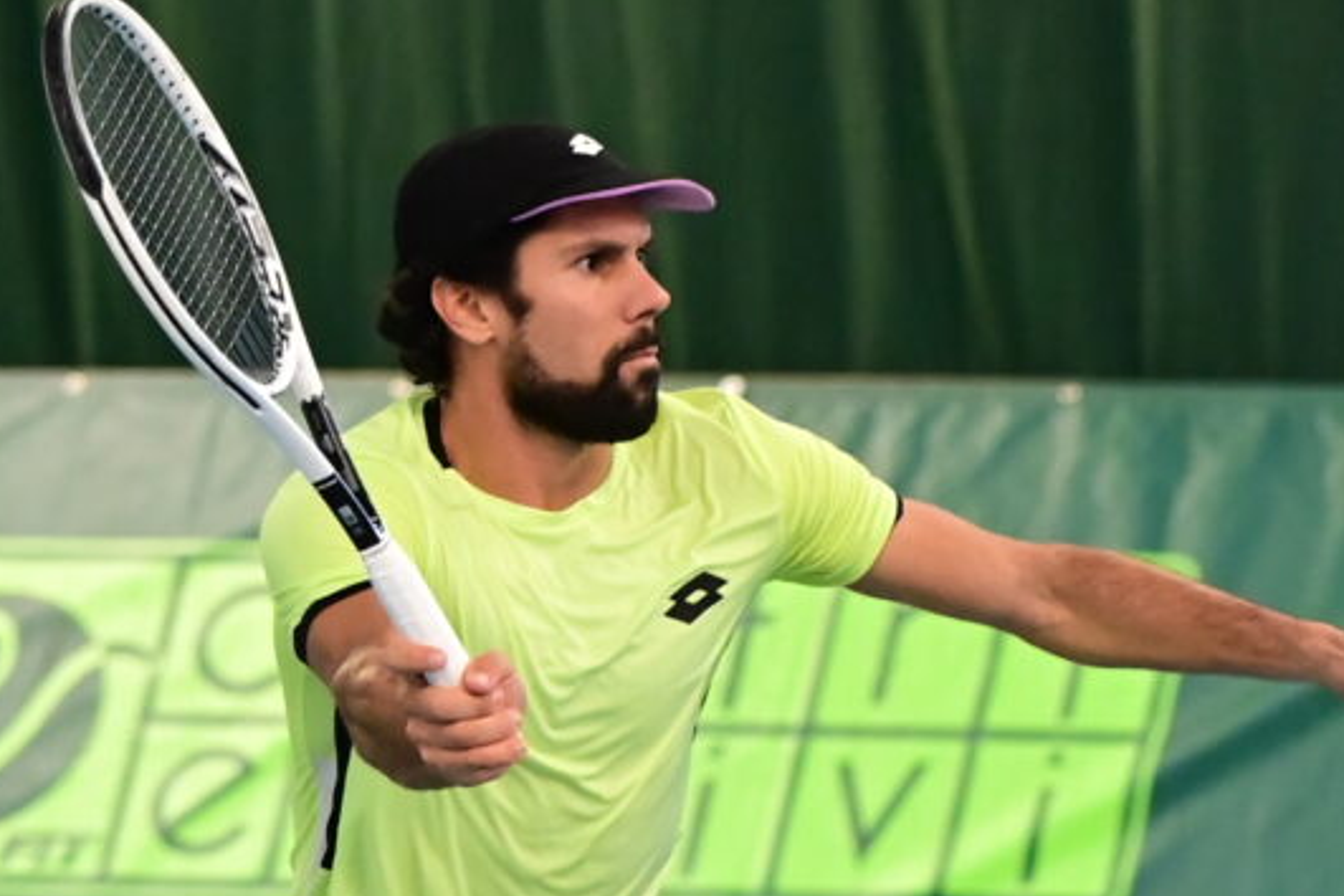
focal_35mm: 159
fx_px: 5936
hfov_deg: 12.9
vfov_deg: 8.6
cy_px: 463
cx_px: 711
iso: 4500
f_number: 3.2
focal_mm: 110
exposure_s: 1/1000
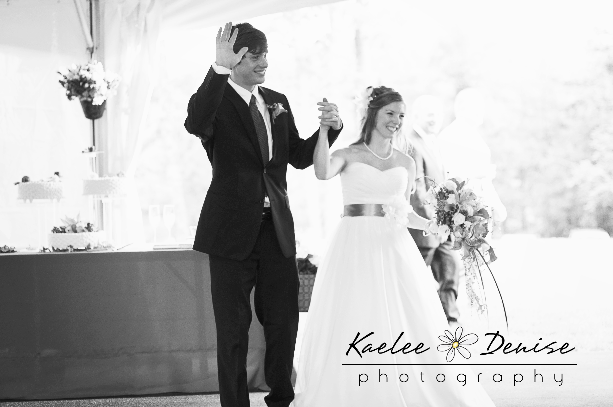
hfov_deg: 27.0
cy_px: 204
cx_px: 306
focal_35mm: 75
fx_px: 1276
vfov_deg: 18.1
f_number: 2
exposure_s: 1/200
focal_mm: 50
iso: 320
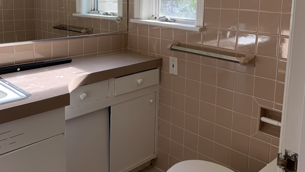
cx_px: 153
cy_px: 41
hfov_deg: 52.8
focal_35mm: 38
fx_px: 307
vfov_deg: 30.6
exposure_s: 1/122
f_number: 1.8
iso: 32
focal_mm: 4.25
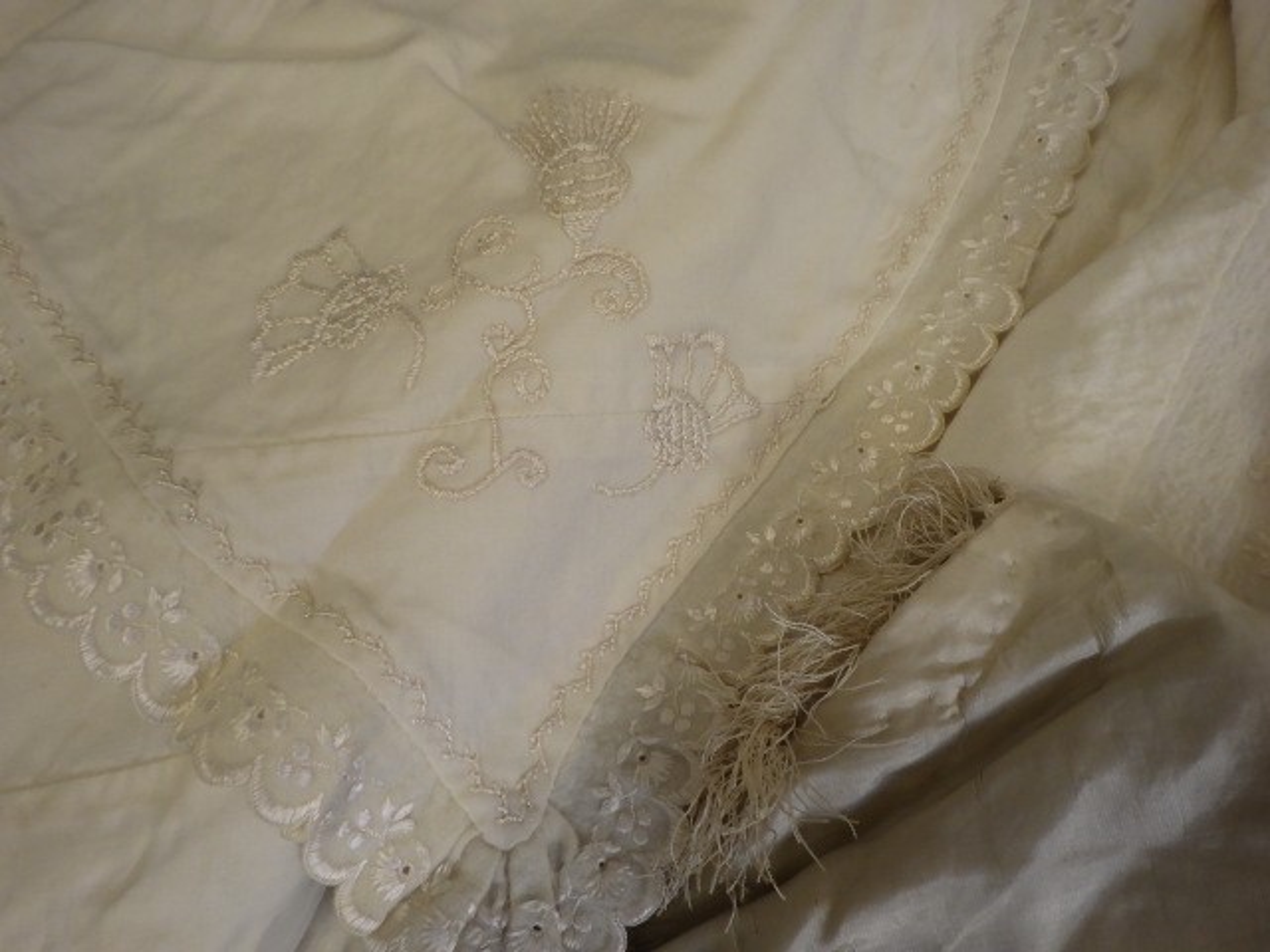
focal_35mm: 28
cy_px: 476
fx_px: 1027
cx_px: 635
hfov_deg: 63.4
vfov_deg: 49.7
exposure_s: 1/45
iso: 320
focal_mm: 5
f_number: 3.5
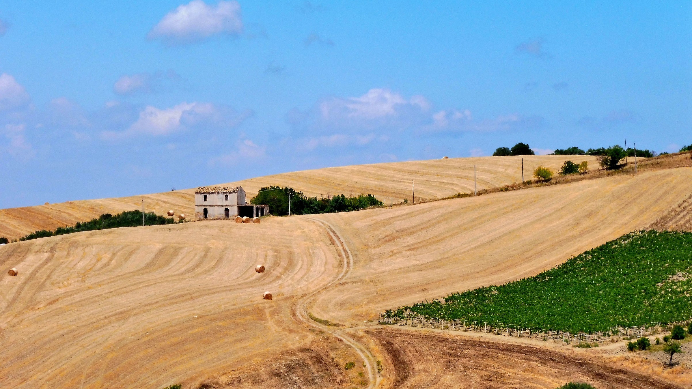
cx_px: 346
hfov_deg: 12.8
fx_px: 3082
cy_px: 225
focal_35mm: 168
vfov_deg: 7.2
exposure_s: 1/500
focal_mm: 27.6
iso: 100
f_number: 7.1
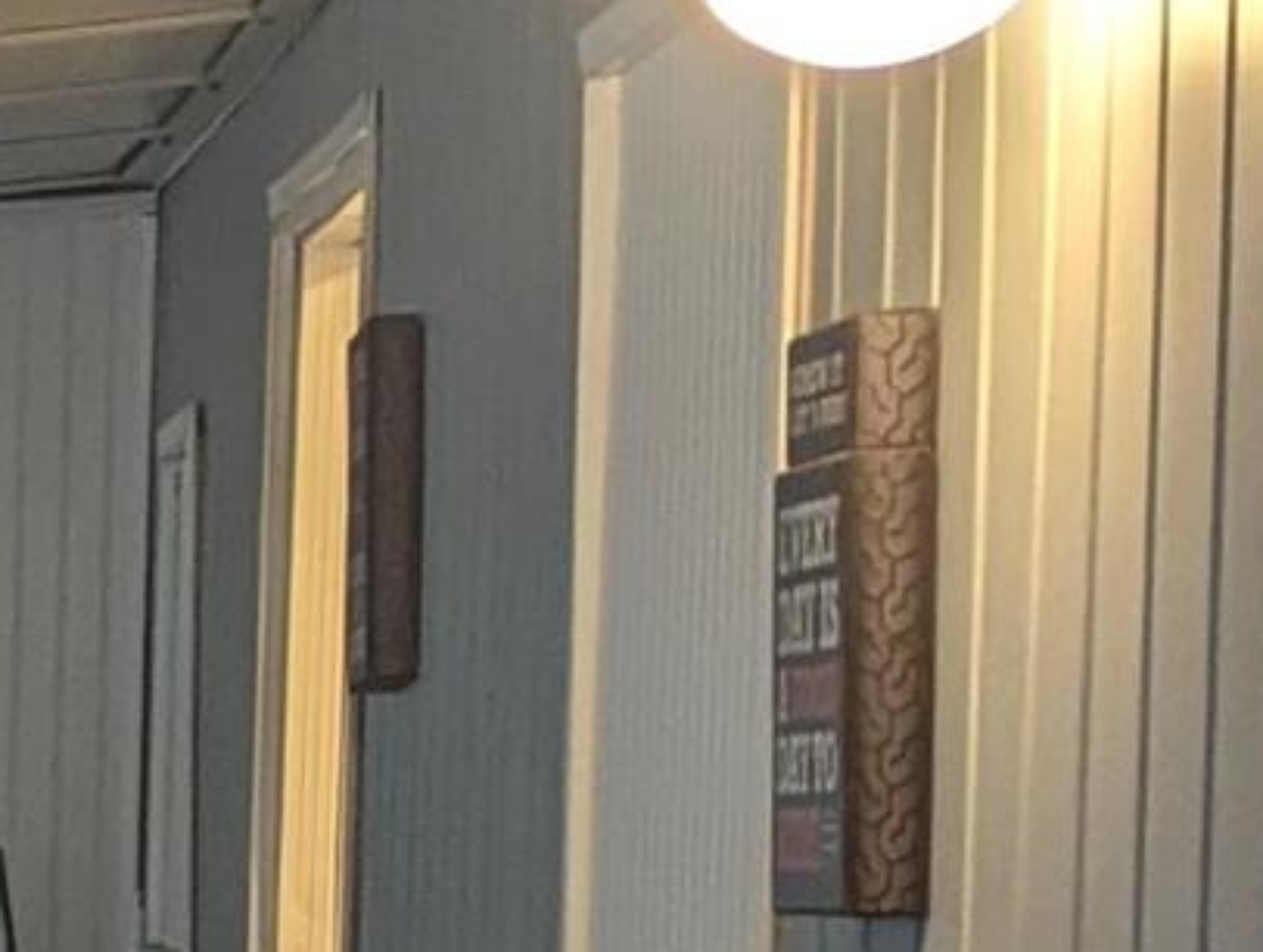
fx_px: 6616
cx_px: -2349
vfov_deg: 8.1
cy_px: 1285
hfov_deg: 9.1
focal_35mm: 181
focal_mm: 6.81
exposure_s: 1/65.1
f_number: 1.85
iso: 259
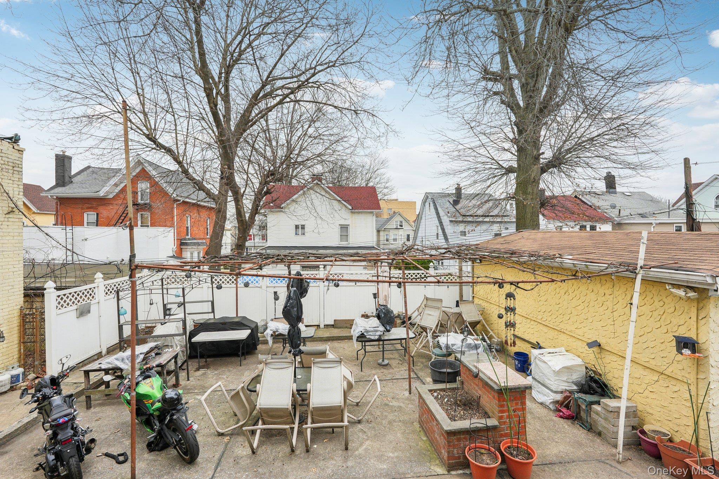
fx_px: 320
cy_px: 240
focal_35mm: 16
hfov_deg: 96.7
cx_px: 360
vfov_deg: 73.7
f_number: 10
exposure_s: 1/50
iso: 100
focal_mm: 16
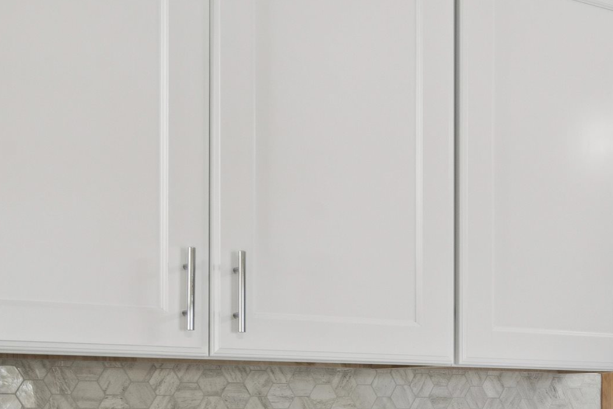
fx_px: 1294
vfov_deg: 17.4
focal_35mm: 76
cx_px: 810
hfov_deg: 23.4
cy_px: 444
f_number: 8
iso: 640
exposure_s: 1/30
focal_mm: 26
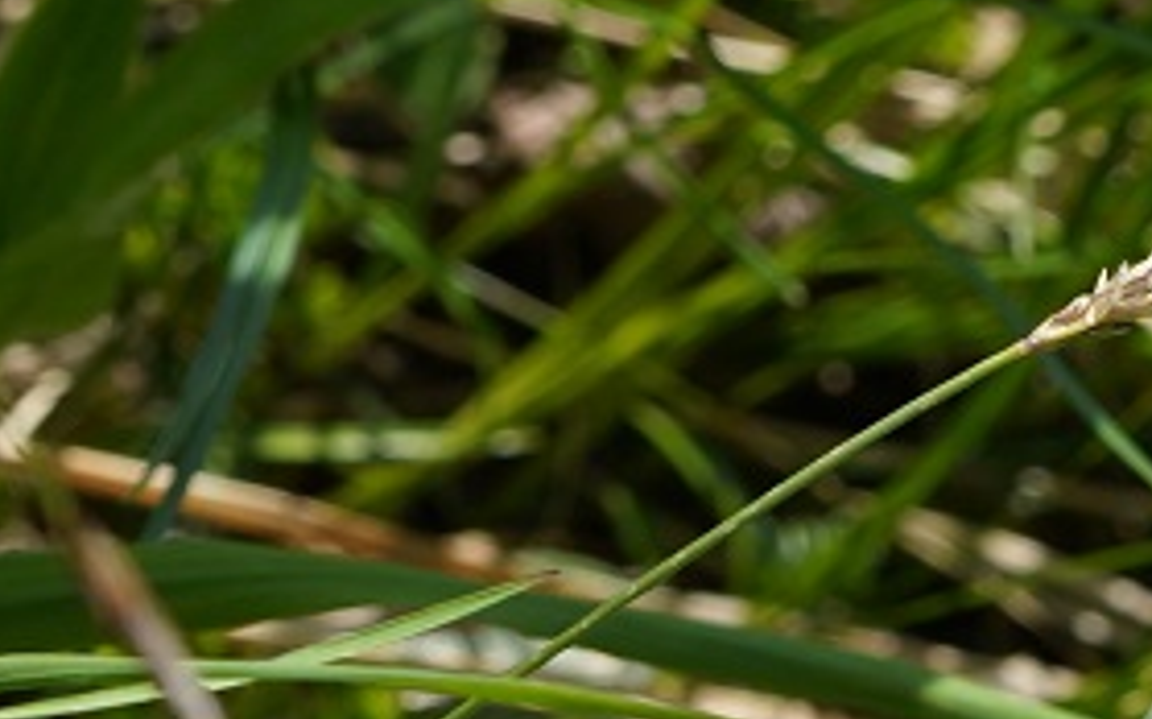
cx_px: 1301
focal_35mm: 632
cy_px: -1587
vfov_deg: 2.1
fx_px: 19830
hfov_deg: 3.3
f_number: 8
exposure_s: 1/320
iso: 160
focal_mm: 90
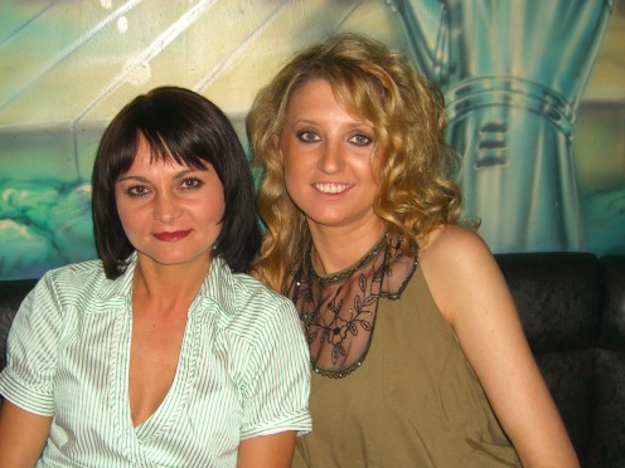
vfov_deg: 31.4
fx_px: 831
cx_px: 271
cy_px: 277
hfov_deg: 41.2
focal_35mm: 46
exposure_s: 1/60
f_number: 2.8
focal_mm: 7.9
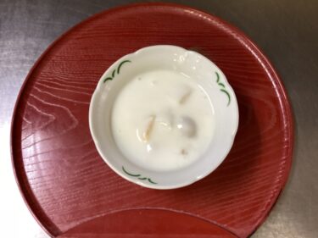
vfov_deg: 45.4
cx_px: 159
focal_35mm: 31
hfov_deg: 58.4
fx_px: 285
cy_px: 119
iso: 125
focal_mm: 3.3
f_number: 2.4
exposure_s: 1/50
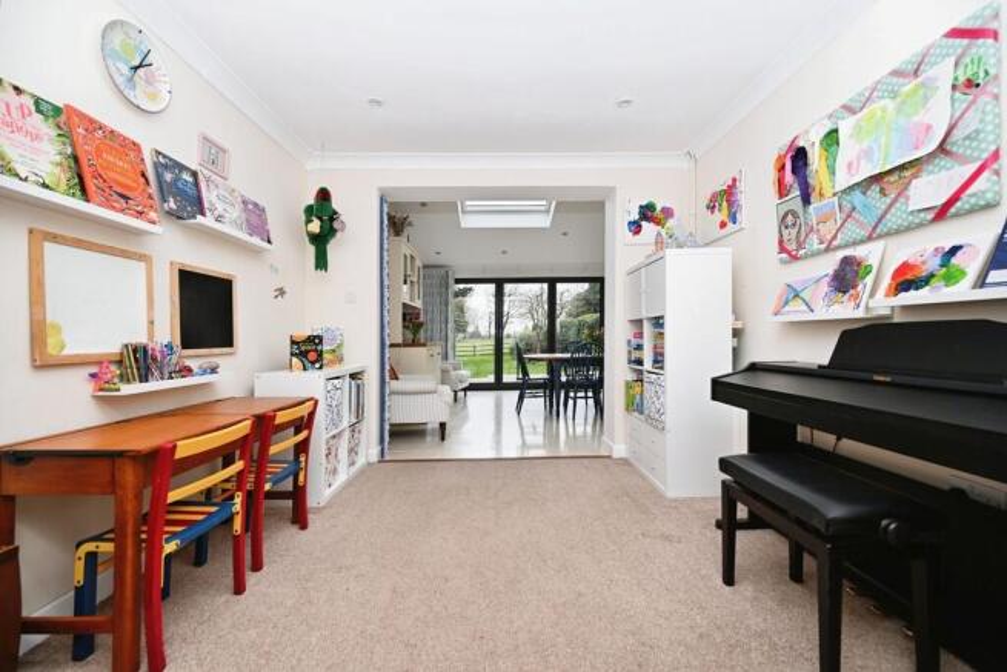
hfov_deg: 104.2
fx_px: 392
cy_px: 336
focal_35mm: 14
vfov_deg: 81.2
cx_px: 504
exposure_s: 1/100
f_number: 5
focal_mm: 14
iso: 100
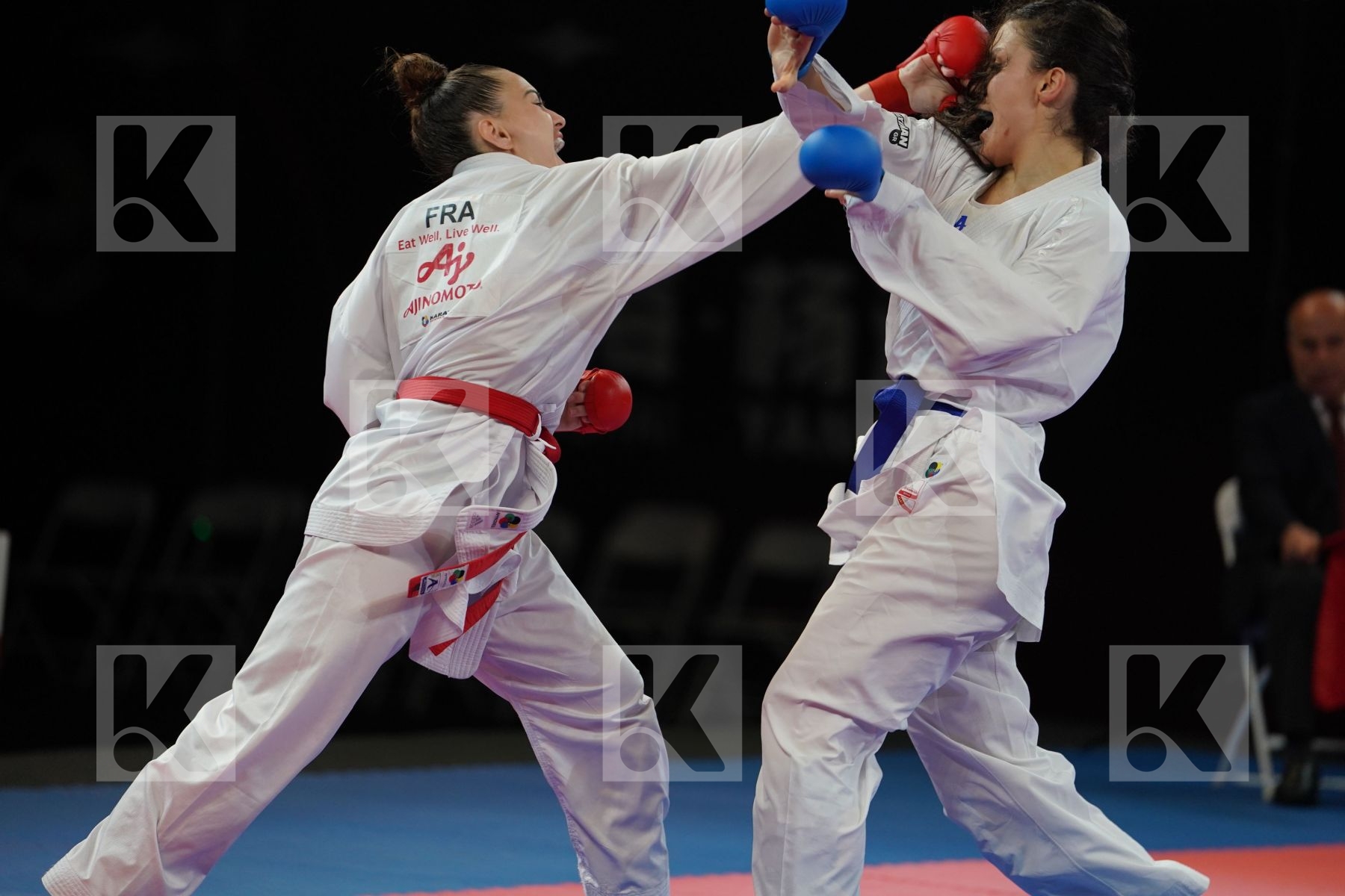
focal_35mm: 198
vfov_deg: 6.9
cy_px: 448
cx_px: 672
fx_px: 7397
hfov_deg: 10.4
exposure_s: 1/1000
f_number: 2.8
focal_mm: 198
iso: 1250
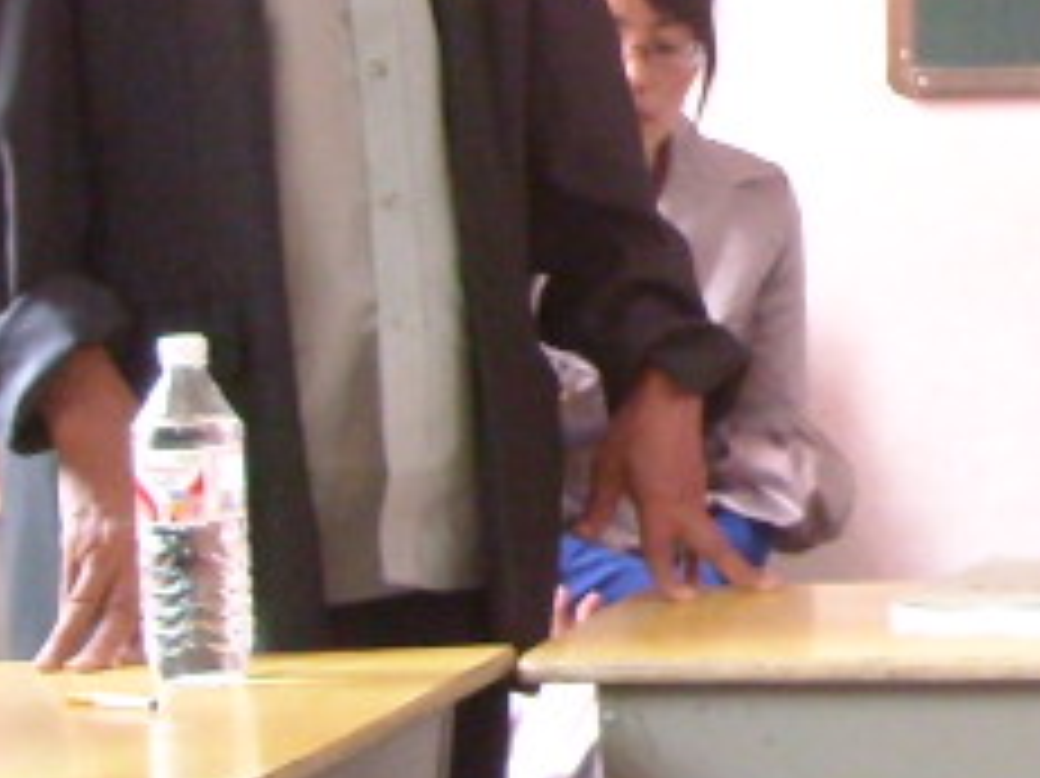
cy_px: -99
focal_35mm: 155
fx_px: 4654
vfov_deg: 9.5
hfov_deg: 11.5
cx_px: 2048
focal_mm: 5.7
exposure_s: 1/60
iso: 336
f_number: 2.8
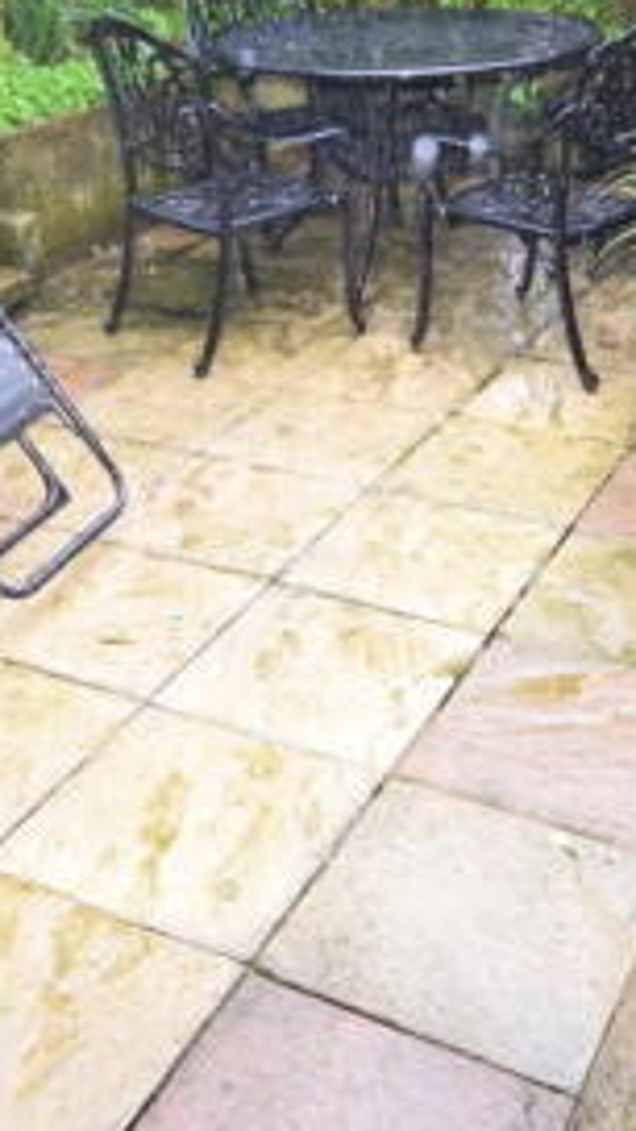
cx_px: 281
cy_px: 252
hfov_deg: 22.6
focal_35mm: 53
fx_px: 1589
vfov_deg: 37.9
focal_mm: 14
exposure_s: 1/125
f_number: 5.6
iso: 640
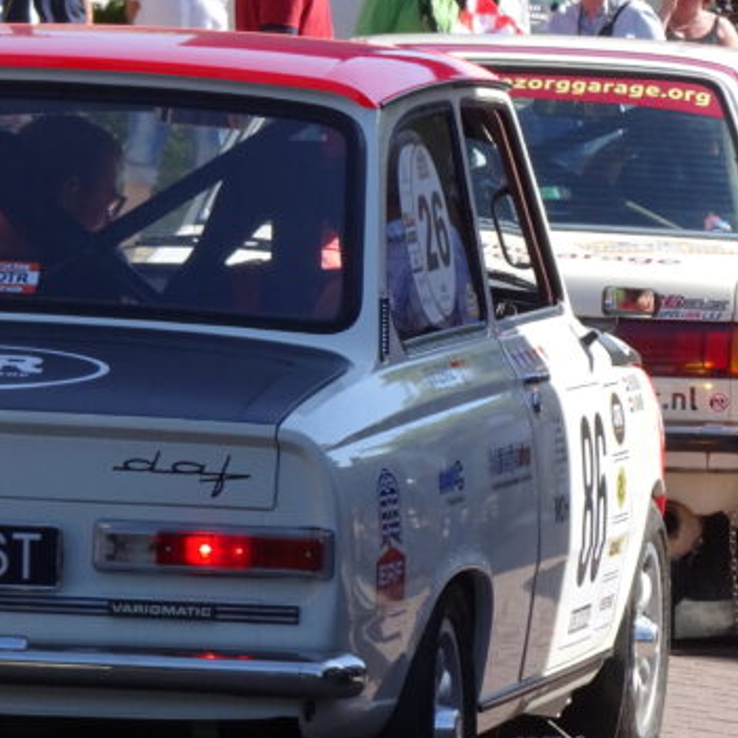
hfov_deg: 4.3
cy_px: 208
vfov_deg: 4.3
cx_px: 500
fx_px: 9889
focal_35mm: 410
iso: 100
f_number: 6.3
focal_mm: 36.24
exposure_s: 1/250
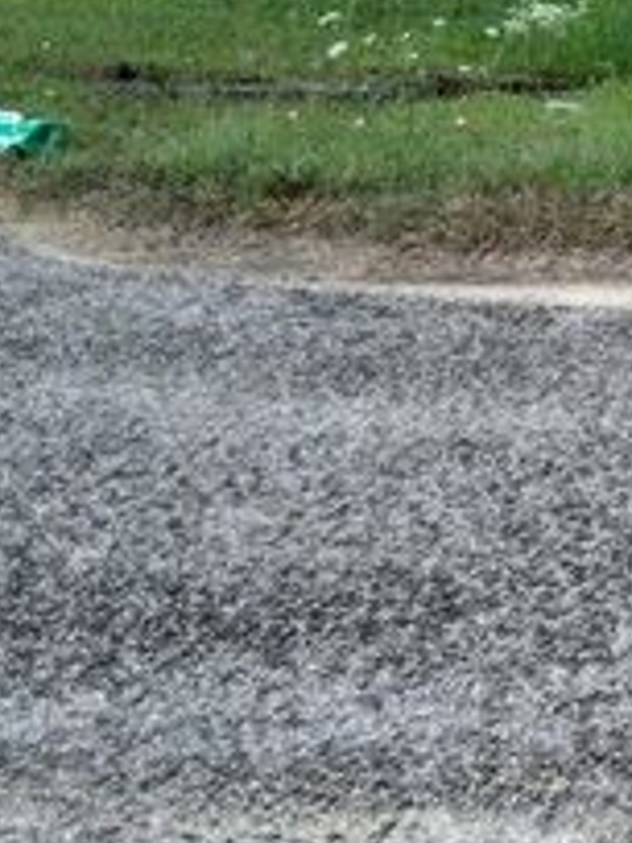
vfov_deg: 22.4
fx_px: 2069
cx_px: 938
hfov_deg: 16.0
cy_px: 56
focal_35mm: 85
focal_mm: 3.98
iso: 20
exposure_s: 1/496
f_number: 1.8
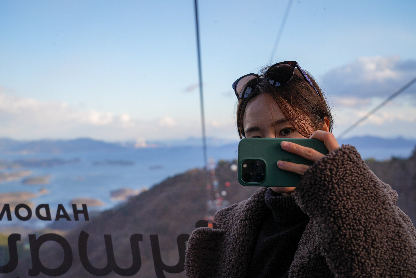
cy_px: 139
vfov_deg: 29.9
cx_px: 208
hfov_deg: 43.6
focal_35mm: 45
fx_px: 520
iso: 100
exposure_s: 1/100
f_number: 5.6
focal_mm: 45
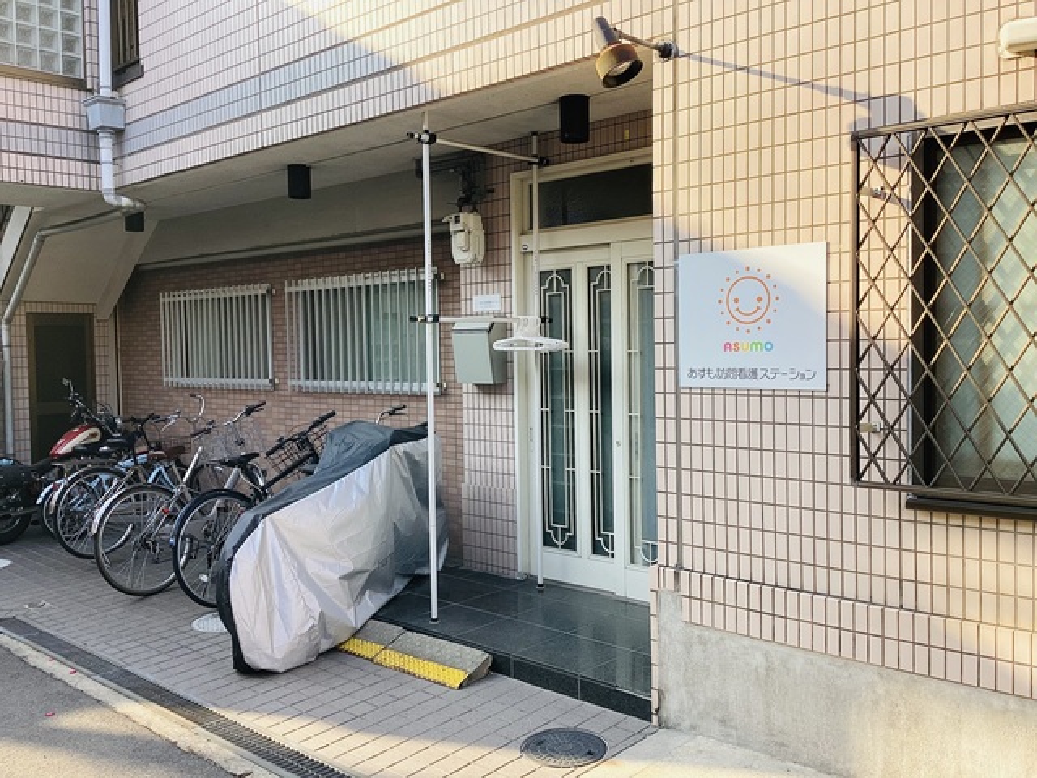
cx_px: 518
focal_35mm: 31
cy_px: 389
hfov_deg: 58.4
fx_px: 929
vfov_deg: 45.4
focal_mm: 3.3
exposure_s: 1/187
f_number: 2.4
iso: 25
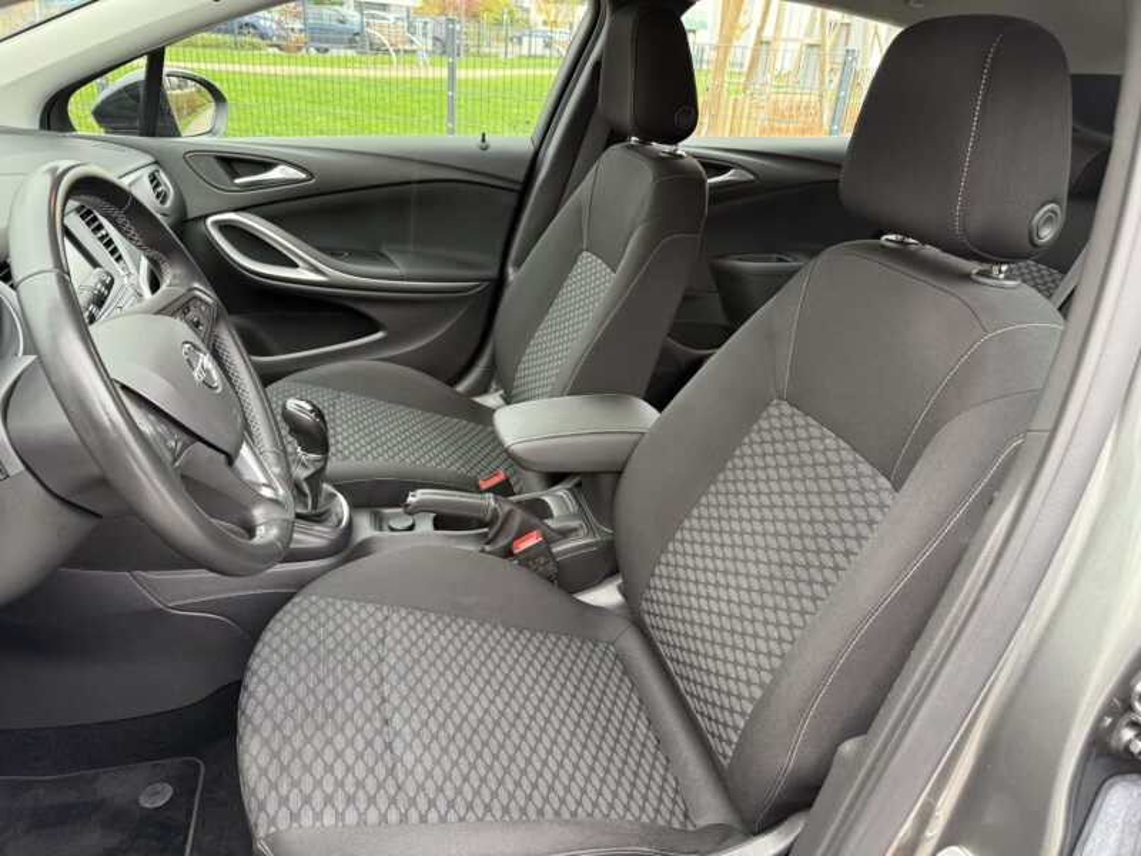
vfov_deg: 56.8
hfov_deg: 71.6
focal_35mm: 24
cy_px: 428
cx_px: 570
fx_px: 791
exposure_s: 1/83
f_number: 1.78
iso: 200
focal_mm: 6.76
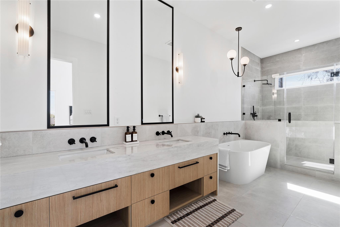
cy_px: 114
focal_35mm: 16
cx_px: 170
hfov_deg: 96.7
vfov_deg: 73.7
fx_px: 151
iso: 200
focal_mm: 16
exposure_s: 1/2
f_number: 9
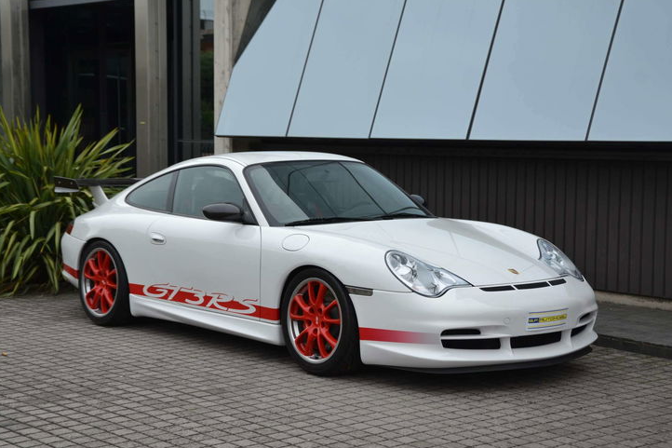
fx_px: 1250
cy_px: 237
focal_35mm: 67
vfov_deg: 20.3
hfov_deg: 30.1
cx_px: 323
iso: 100
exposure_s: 1/200
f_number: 7.1
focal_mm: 42
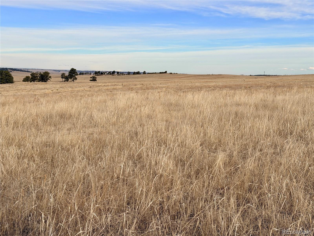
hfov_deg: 39.7
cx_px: 157
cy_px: 118
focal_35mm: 48
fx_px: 435
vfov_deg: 30.3
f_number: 1.78
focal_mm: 6.76
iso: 64
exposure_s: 1/3891
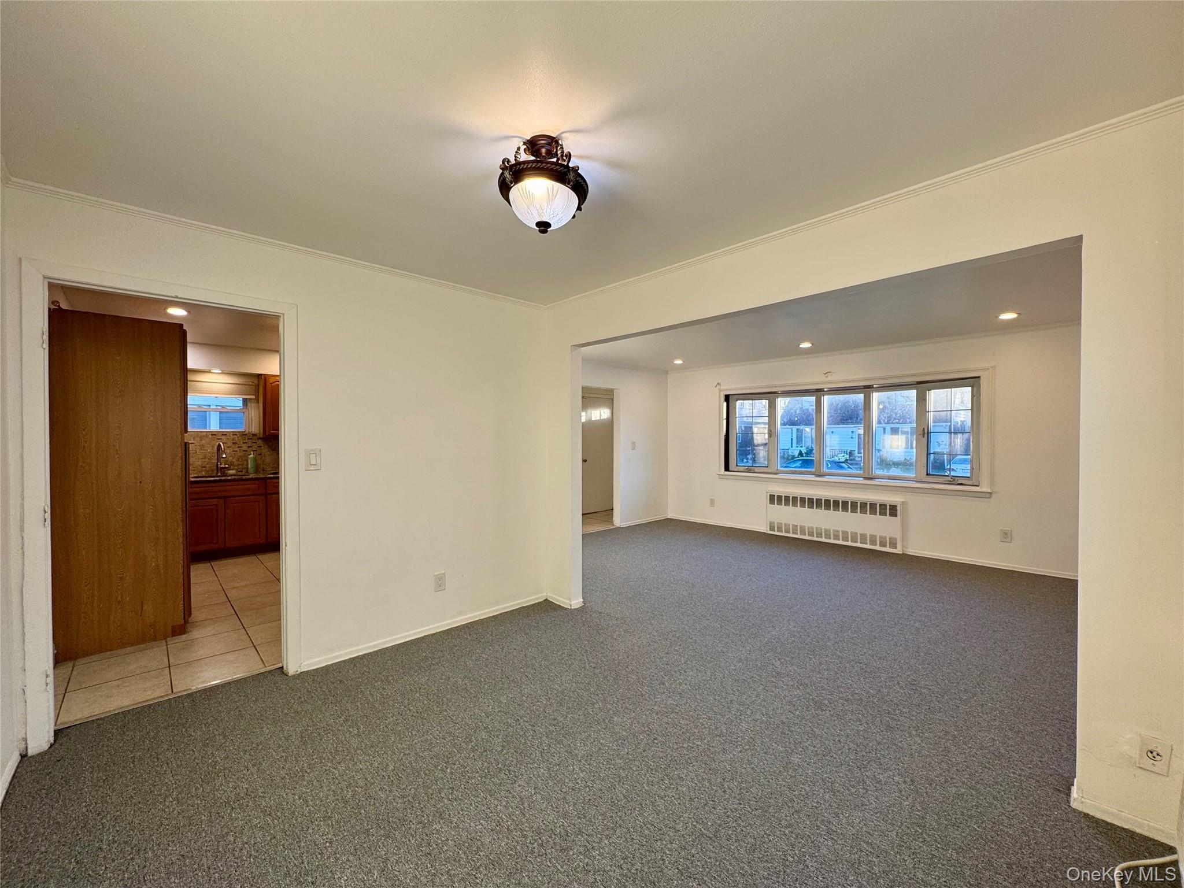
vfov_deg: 85.7
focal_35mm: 14
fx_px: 479
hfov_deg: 102.1
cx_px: 592
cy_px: 444
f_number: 2.2
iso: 64
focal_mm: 2.22
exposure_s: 1/120
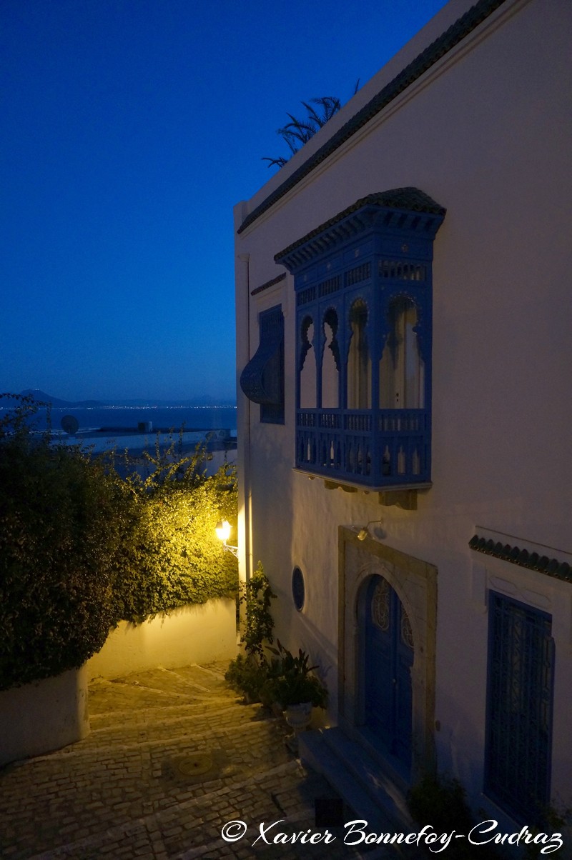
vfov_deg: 73.8
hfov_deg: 53.0
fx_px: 573
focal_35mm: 24
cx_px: 286
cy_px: 430
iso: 1600
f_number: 5.6
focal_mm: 16
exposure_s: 1/15
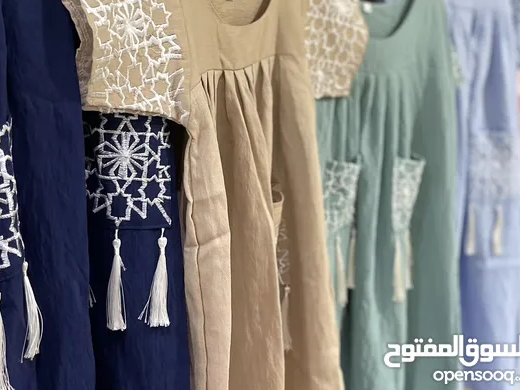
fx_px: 481
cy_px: 168
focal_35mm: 32
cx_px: 234
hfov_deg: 56.7
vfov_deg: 44.1
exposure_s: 1/50
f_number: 1.6
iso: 500
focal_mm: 5.1
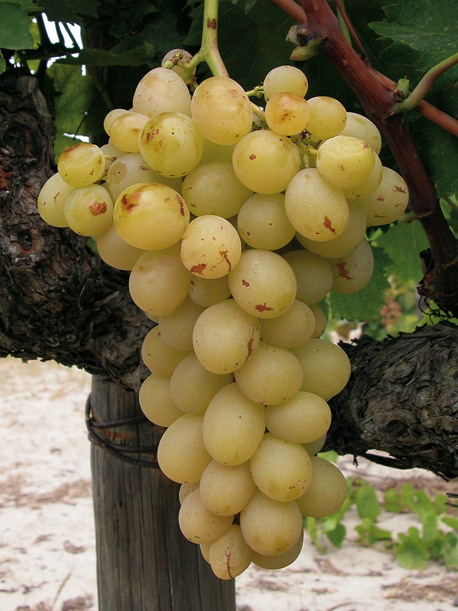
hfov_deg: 36.8
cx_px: 229
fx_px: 688
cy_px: 306
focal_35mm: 39
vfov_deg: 47.9
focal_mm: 10
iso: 100
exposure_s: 1/129
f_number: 4.6
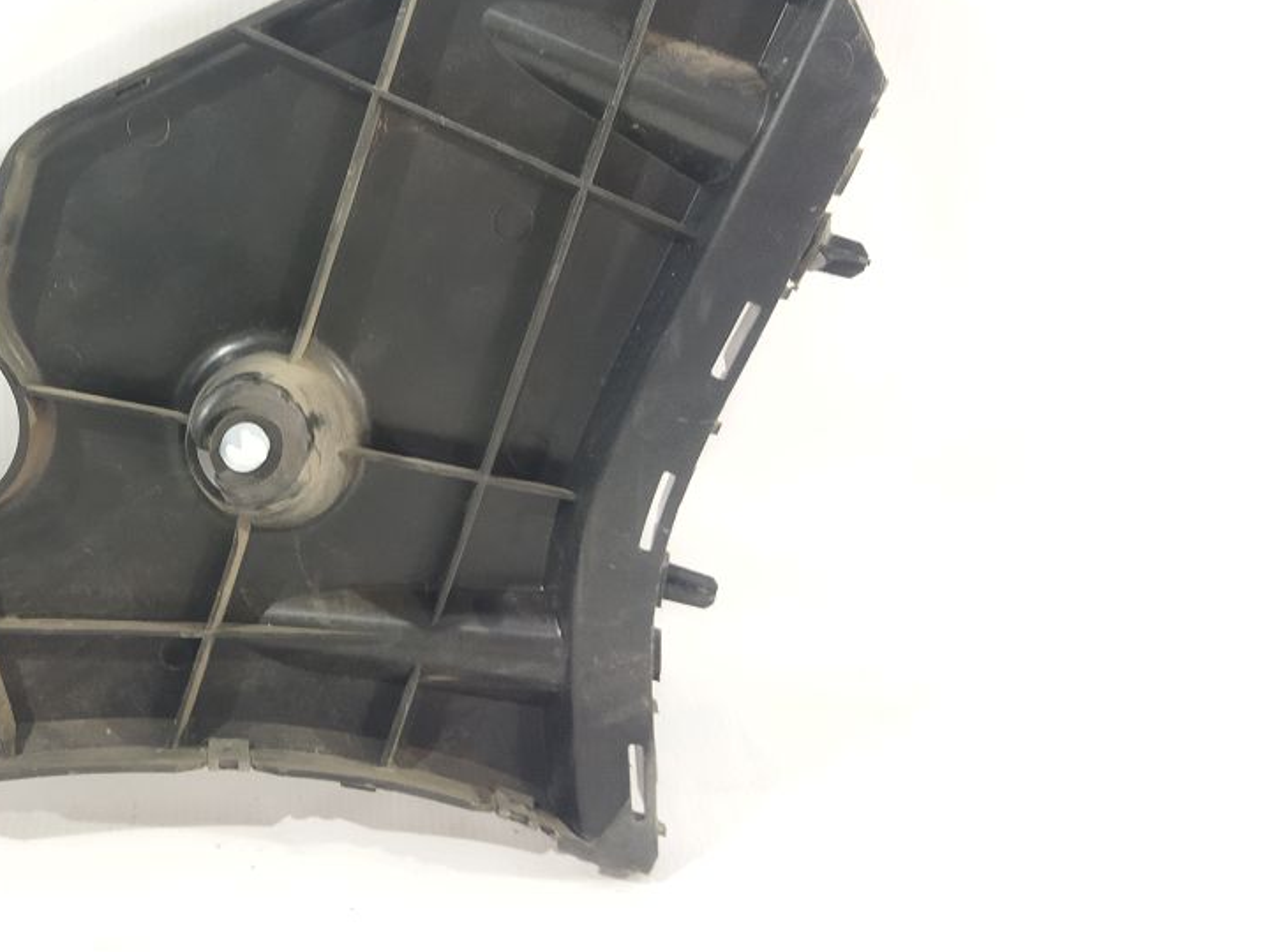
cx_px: 277
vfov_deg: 31.7
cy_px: 263
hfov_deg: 40.5
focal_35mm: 45
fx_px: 1651
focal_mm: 4.71
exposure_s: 1/33
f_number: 1.79
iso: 388
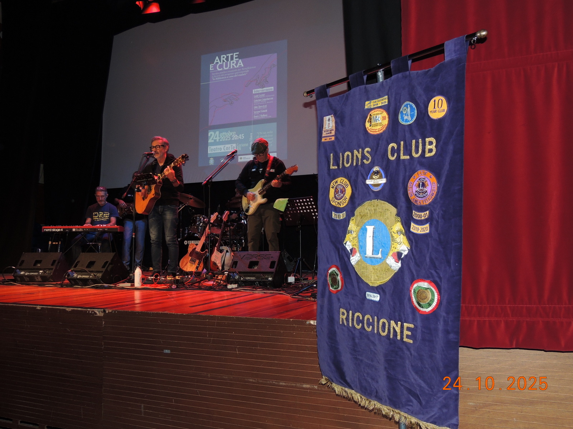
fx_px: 497
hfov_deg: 60.0
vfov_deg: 46.8
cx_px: 286
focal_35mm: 30
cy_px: 214
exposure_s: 1/30
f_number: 3.1
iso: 200
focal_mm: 5.3
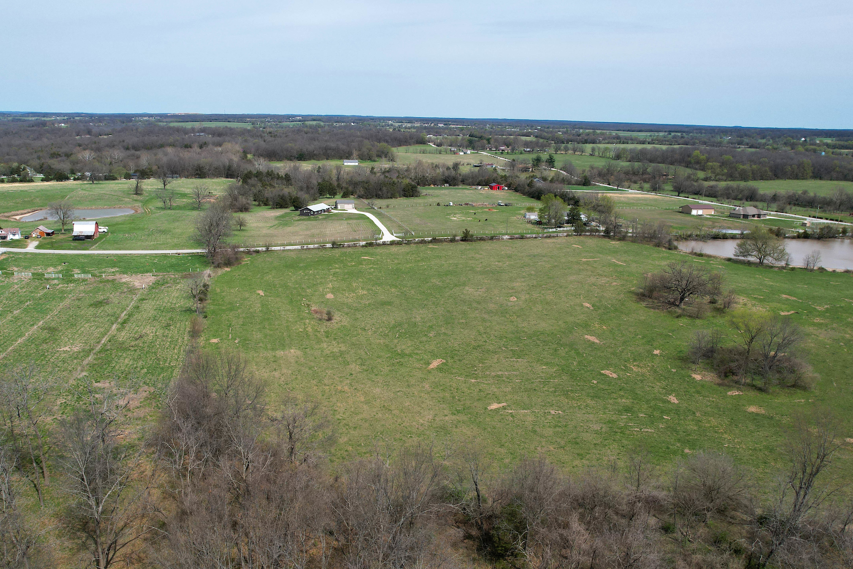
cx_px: 389
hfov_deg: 65.4
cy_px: 330
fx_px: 663
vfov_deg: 46.2
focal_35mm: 28
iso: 110
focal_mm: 8.38
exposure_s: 1/2500
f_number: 2.8
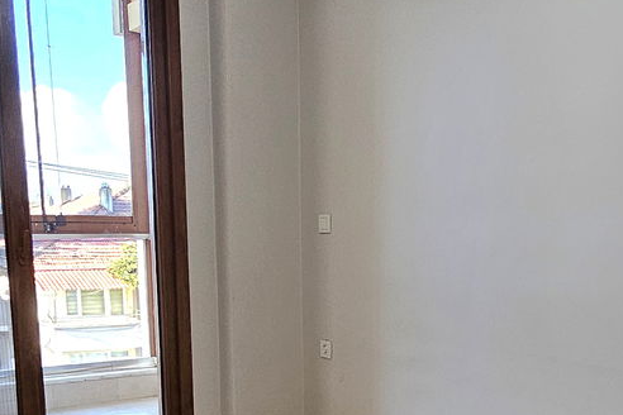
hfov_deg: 44.1
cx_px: 395
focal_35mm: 44
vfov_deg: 28.4
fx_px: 761
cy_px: 429
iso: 160
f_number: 2.2
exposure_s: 1/70.9
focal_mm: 2.2
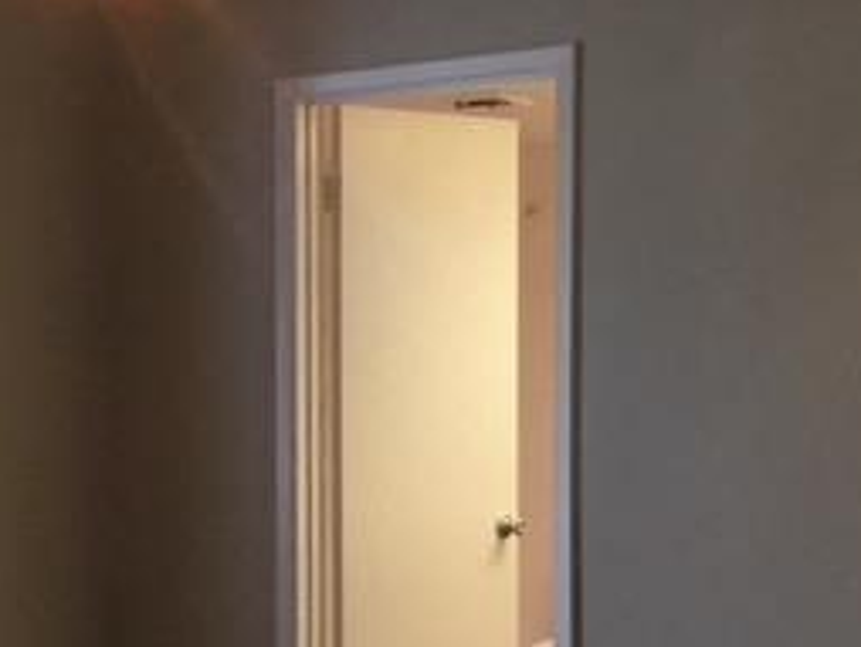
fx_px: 1817
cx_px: 98
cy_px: 403
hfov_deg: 25.9
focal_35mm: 73
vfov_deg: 20.2
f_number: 2.2
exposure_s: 1/30
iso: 80
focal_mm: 4.15
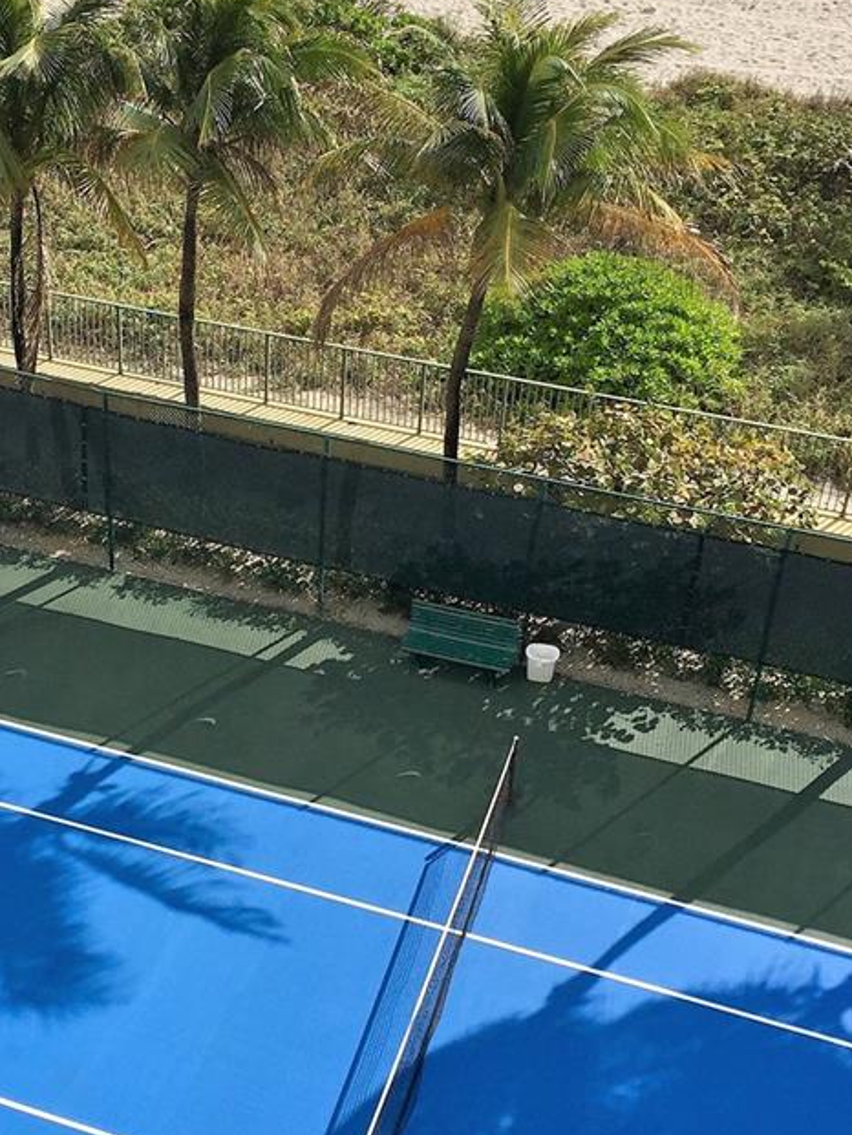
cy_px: 601
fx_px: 1837
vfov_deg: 34.3
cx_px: 179
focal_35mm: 56
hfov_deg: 25.7
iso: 32
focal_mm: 4.15
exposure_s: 1/2198
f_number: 2.2
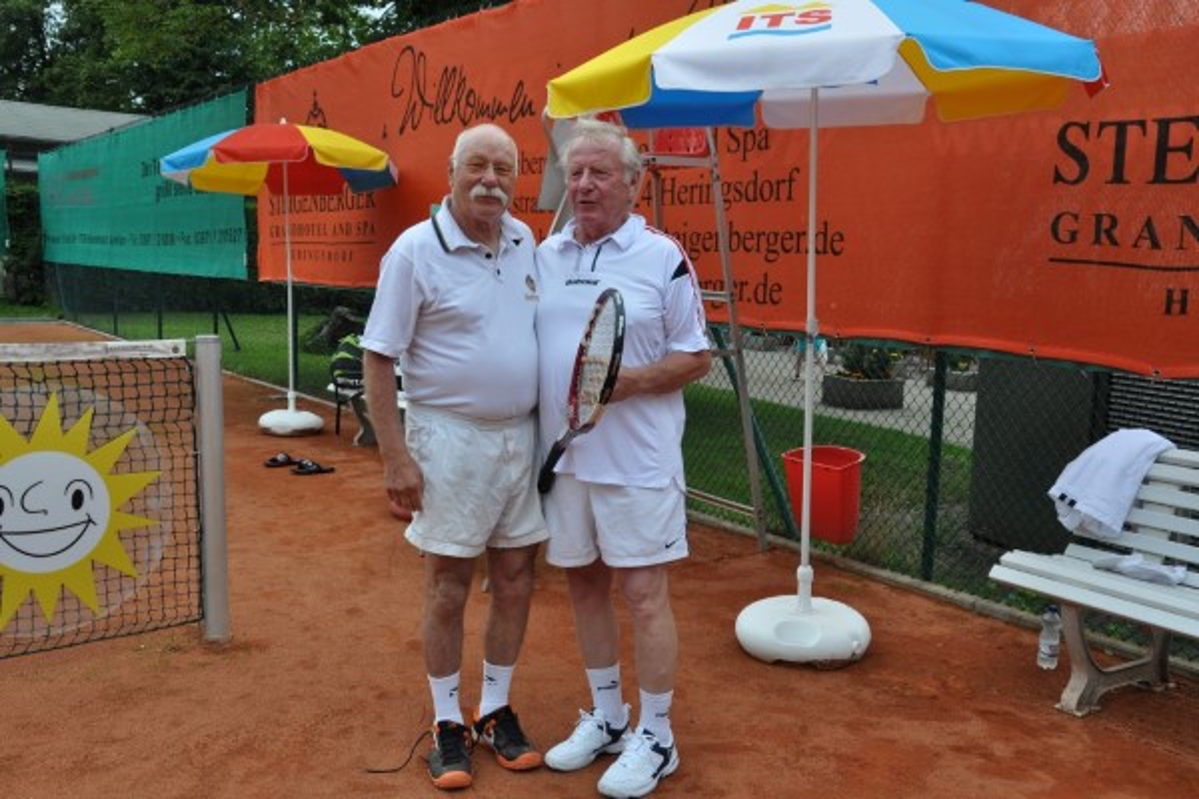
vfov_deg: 36.9
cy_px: 400
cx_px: 600
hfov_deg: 53.1
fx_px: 1199
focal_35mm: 36
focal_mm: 24
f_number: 8
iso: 200
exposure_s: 1/250
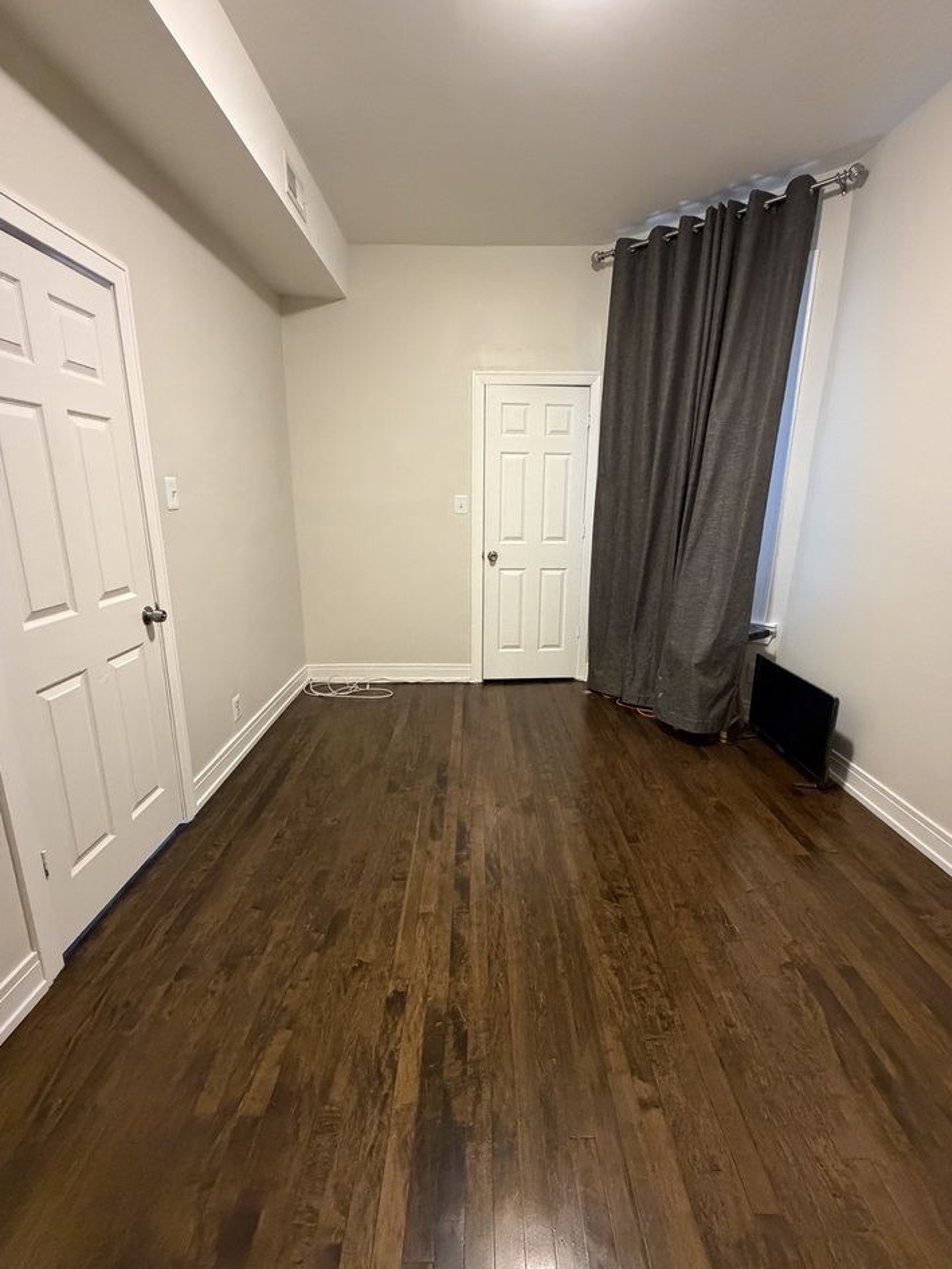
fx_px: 587
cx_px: 489
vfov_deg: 94.5
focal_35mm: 16
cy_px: 650
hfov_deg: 78.1
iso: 1000
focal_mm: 2.22
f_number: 2.2
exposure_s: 1/60
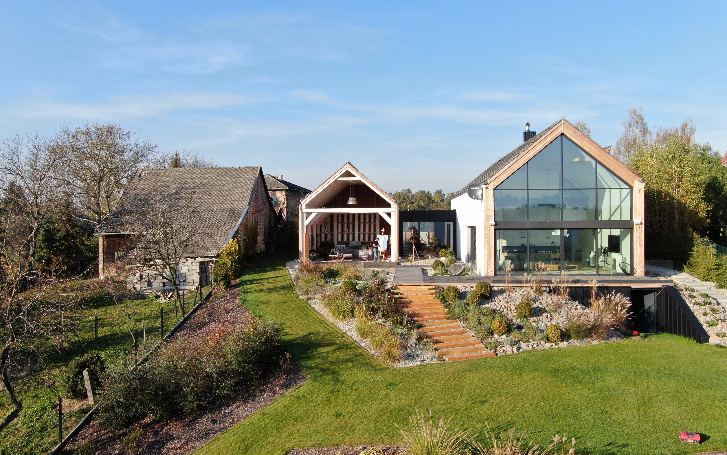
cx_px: 363
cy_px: 222
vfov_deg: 40.6
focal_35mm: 31
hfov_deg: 61.2
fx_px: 614
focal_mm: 5
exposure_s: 1/640
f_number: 3
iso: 100
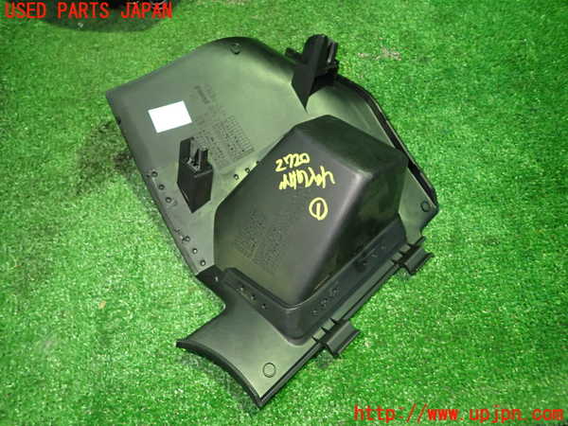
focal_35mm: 25
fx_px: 410
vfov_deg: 54.9
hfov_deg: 69.4
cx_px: 284
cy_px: 213
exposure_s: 1/30
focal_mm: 4.5
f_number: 2
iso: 640
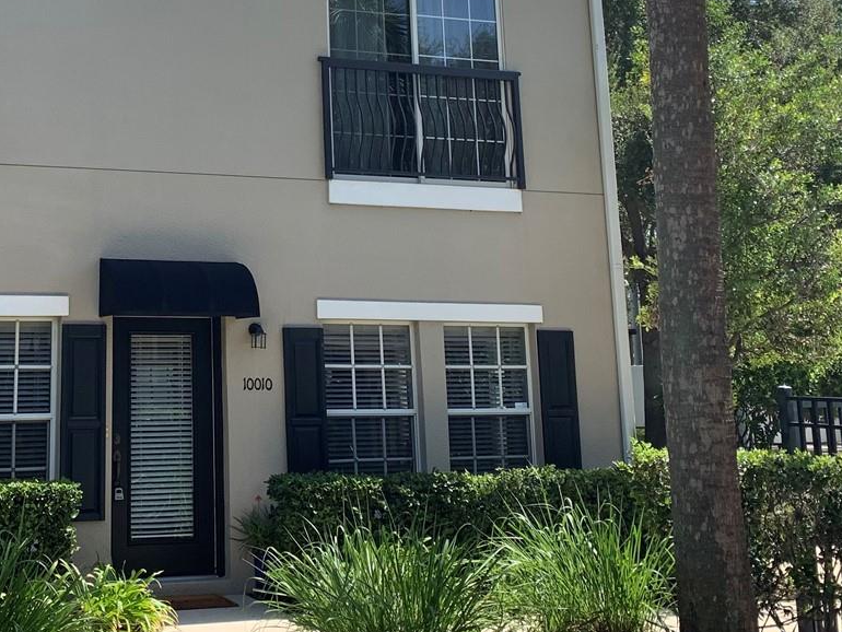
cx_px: 155
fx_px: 1314
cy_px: 114
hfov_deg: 34.3
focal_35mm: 54
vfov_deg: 26.5
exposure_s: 1/1314
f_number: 1.8
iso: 25
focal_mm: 4.25
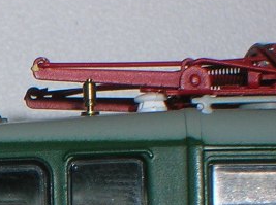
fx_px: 2872
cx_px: -180
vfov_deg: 4.1
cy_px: 379
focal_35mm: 361
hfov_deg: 5.4
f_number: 7.9
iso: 50
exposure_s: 1/60.1
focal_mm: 15.7
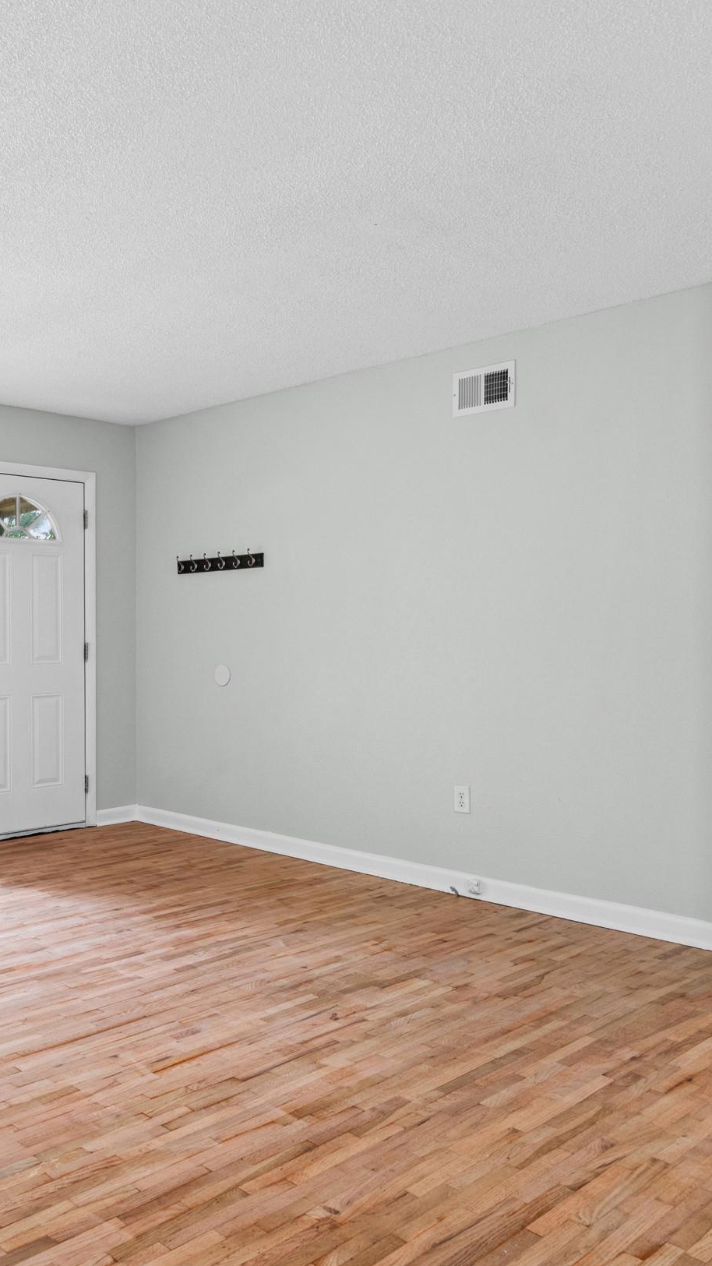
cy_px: 640
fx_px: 973
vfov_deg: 66.1
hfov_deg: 38.7
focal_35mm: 29
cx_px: 147
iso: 250
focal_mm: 12
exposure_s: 1.3
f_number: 9
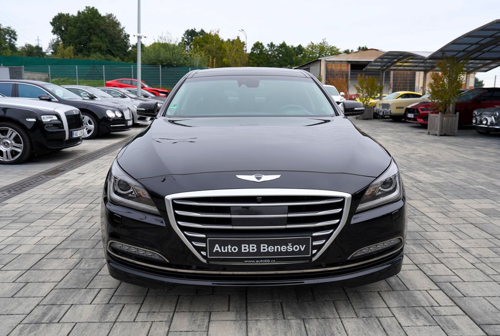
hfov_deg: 63.5
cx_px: 250
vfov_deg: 45.2
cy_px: 168
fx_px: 404
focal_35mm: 29
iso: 100
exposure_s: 1/125
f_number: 5.6
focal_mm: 29
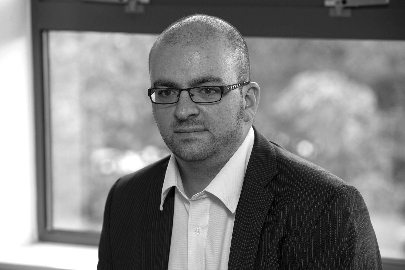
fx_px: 1744
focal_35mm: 155
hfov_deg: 13.2
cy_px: 135
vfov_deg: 8.9
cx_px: 202
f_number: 5
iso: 400
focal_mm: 155
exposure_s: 1/125
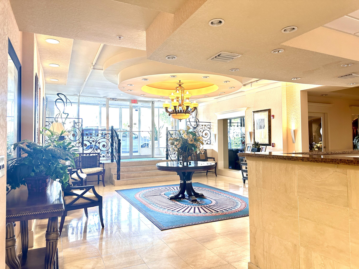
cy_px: 134
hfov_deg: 71.6
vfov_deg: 56.8
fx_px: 249
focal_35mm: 24
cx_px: 180
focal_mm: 6.86
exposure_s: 1/60
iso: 250
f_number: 1.78
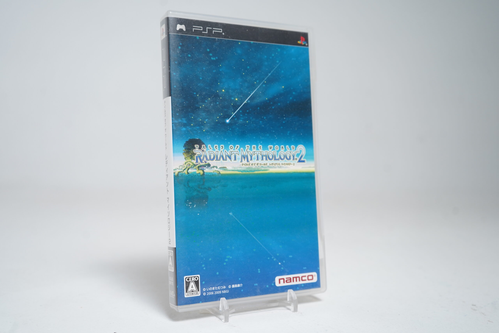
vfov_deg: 35.1
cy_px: 166
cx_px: 250
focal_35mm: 38
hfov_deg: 50.7
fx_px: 527
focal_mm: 38
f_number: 5
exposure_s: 1/40
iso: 800
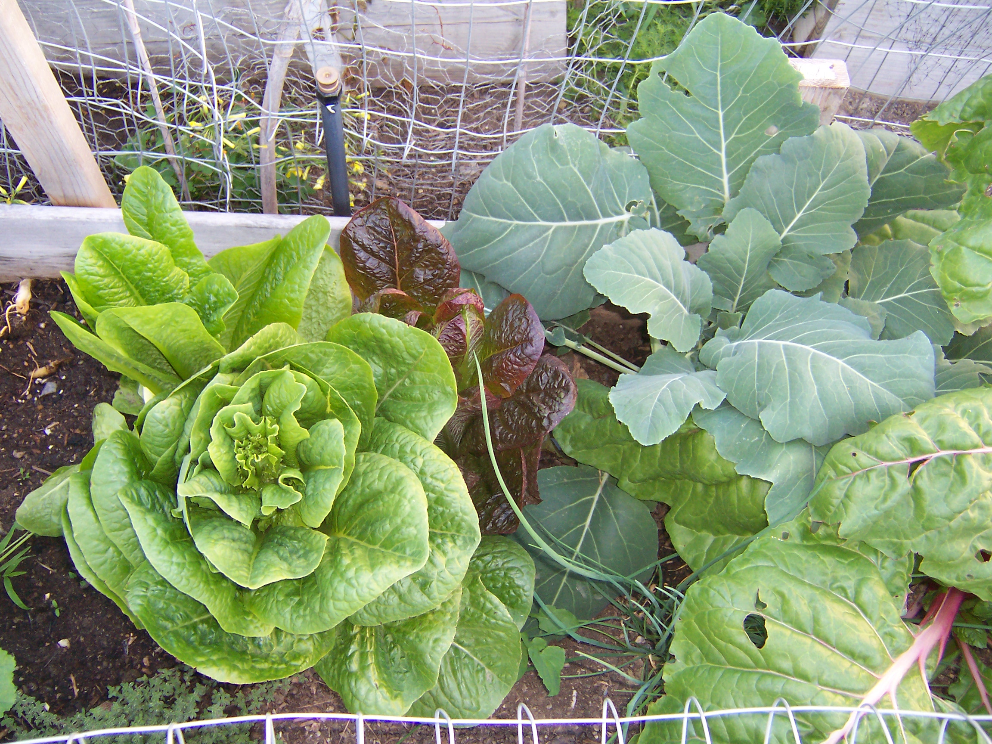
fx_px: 946
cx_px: 496
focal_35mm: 33
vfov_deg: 42.9
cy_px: 372
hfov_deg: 55.4
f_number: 2.8
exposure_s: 1/60
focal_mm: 5.5
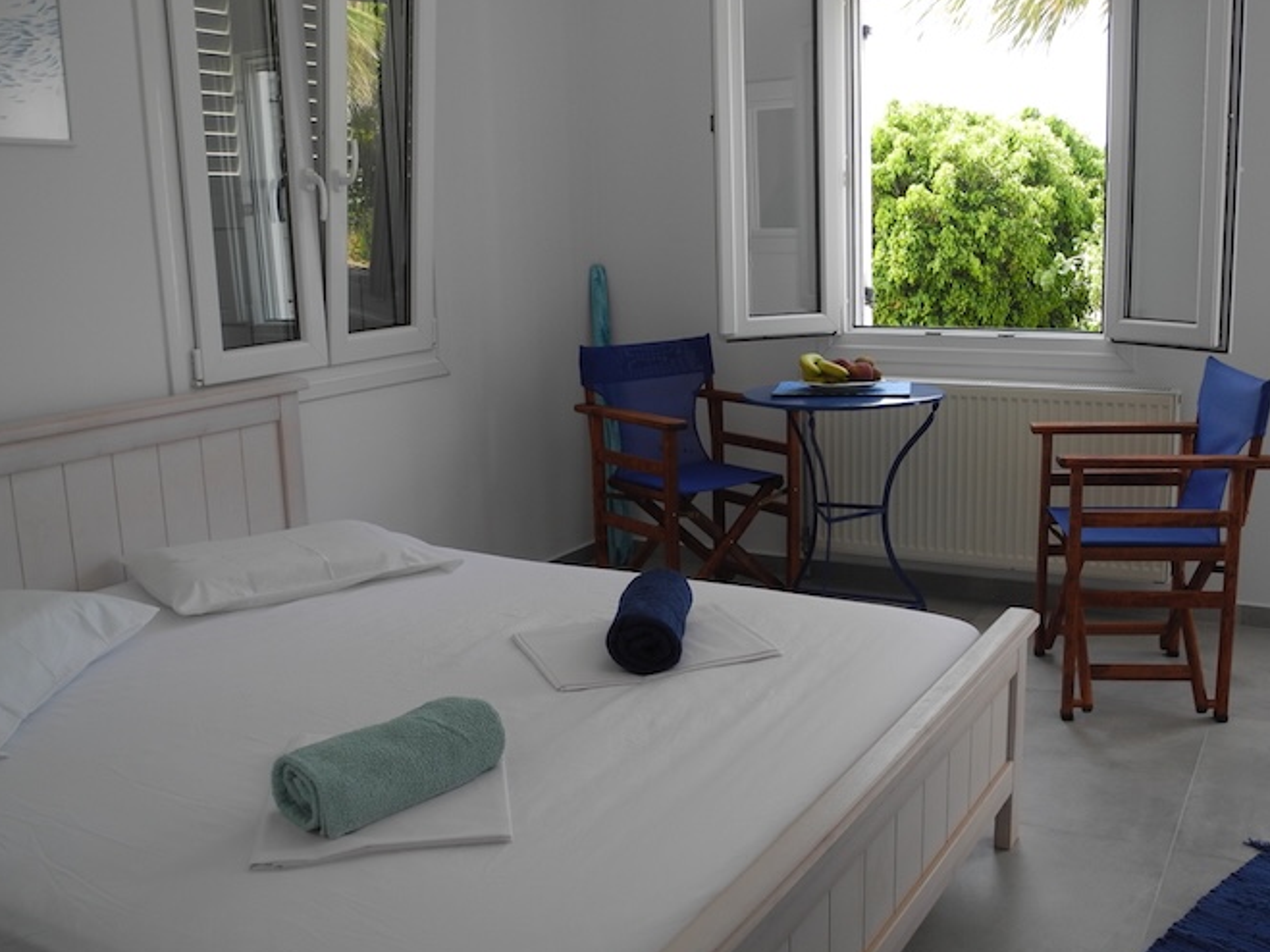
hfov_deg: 53.9
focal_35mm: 34
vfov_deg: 41.8
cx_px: 700
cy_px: 478
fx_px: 1247
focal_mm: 6
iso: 100
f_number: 2.8
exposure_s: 1/200
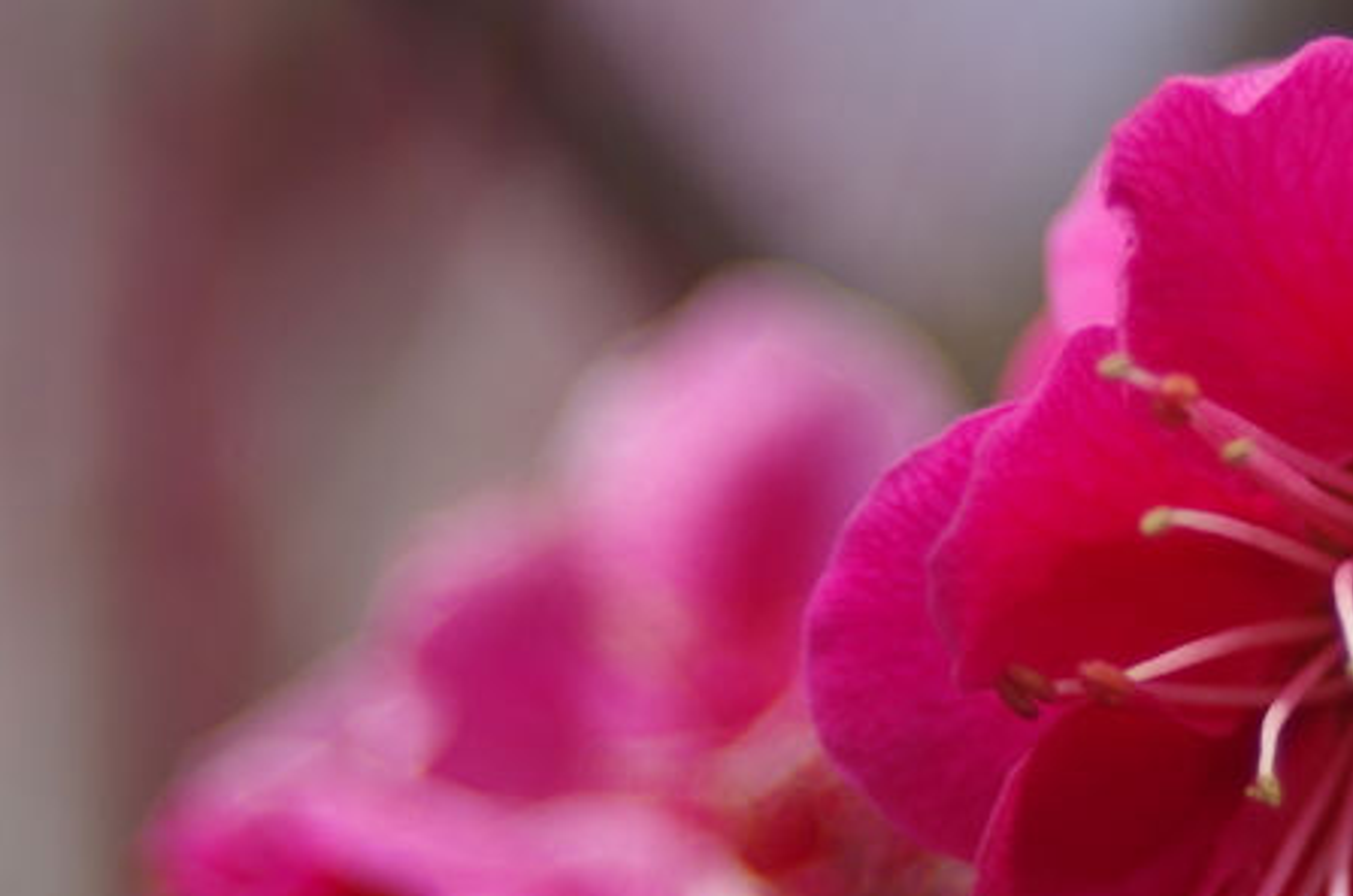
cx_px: 1474
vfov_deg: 5.0
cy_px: 684
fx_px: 10313
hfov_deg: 7.5
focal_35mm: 275
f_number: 5.6
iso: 100
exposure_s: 1/200
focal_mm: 80
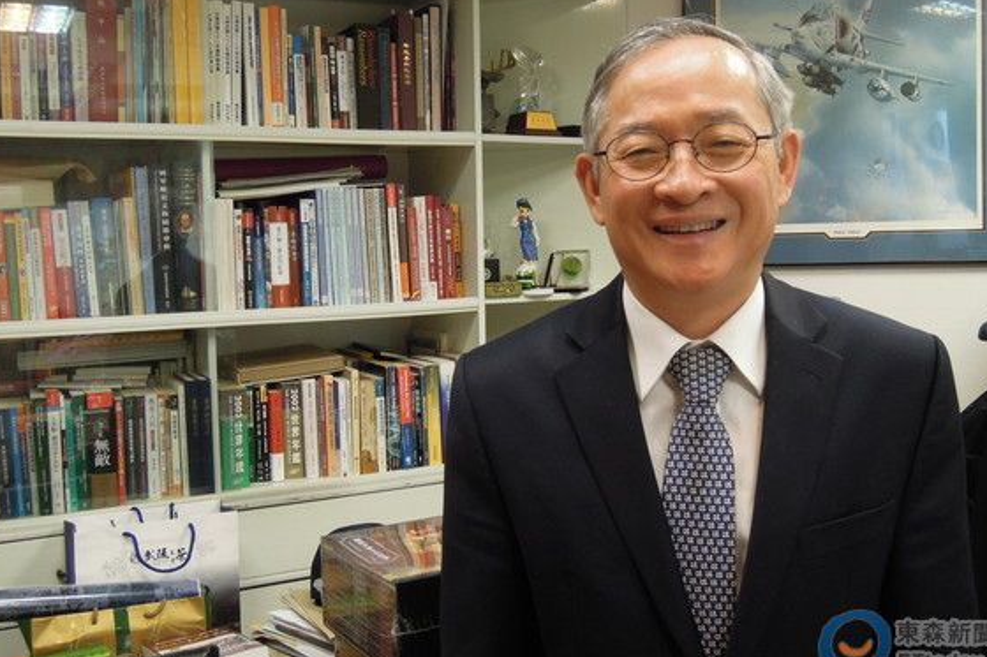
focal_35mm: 39
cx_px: 508
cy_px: 292
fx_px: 1069
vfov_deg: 34.2
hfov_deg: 49.6
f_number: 3.2
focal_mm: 6.3
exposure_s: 1/50
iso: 320
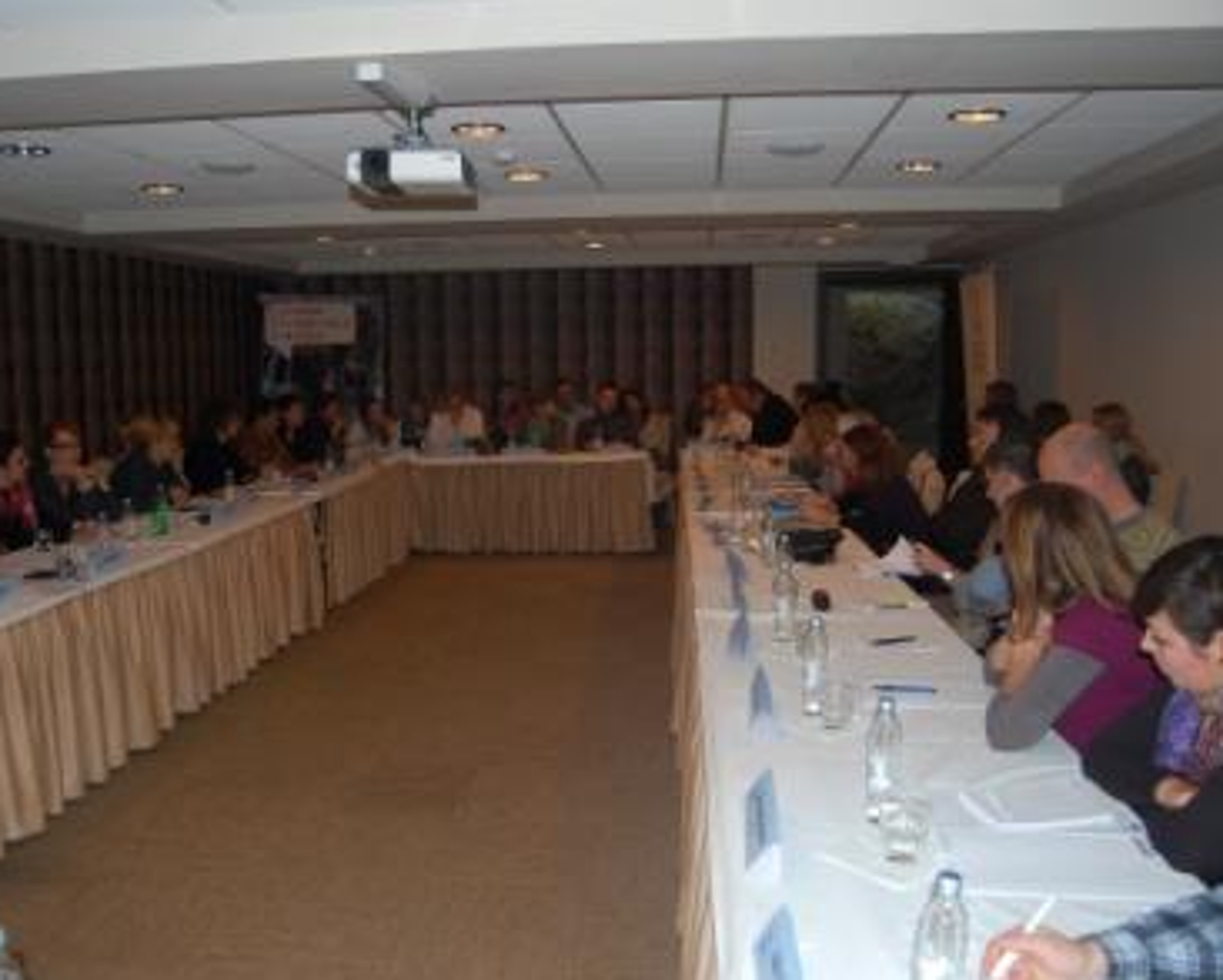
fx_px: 1122
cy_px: 492
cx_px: 558
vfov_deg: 47.1
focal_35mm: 31
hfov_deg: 57.1
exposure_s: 1/60
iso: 400
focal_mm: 18
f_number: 3.5
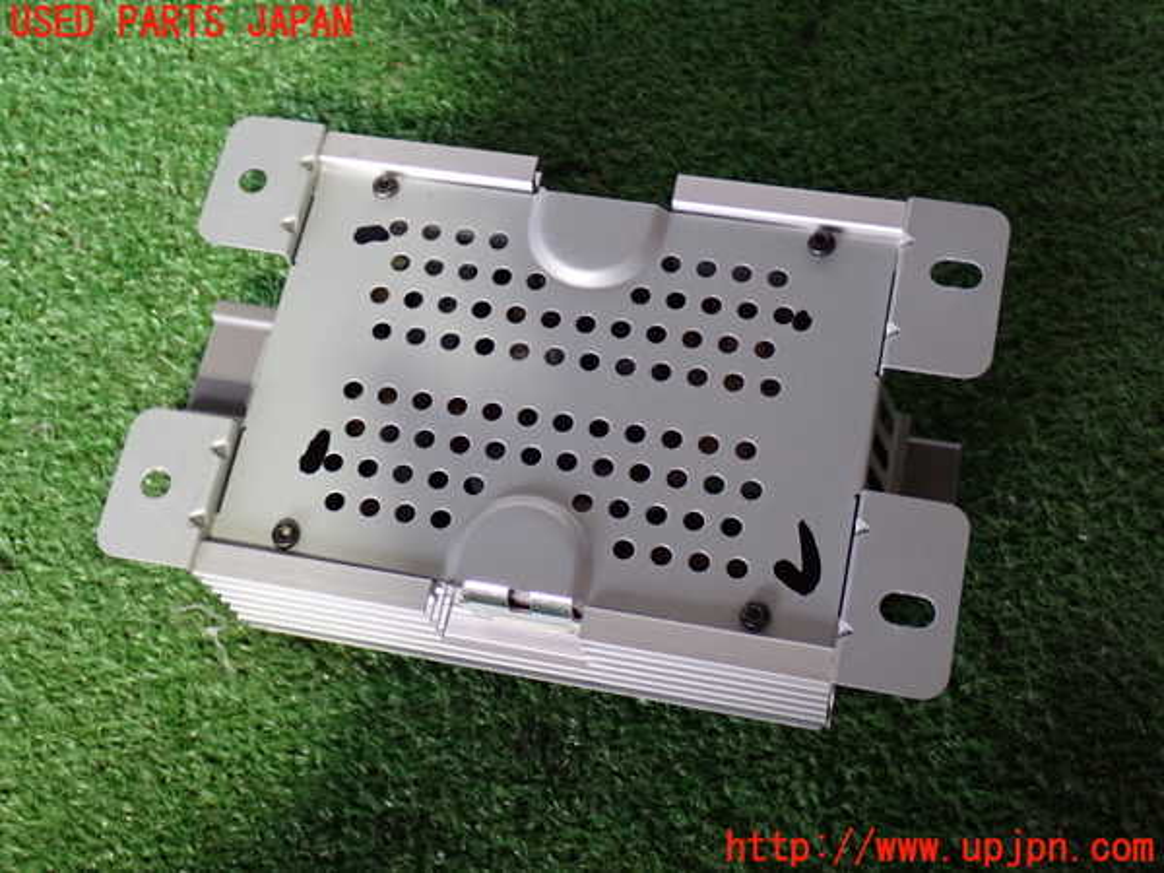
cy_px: 436
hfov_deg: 38.2
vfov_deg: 29.1
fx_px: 1681
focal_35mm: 50
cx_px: 582
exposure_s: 1/30
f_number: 3.2
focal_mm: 9.01
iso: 800
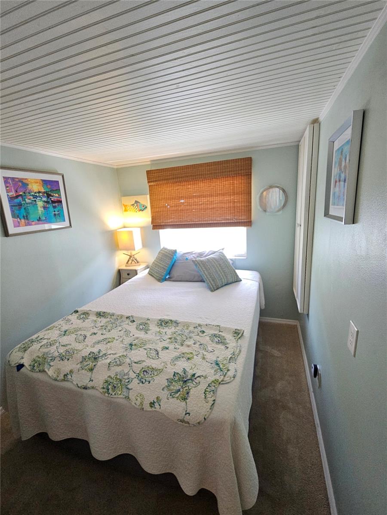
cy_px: 258
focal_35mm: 13
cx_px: 194
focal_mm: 2.2
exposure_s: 1/60.2
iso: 320
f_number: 2.2
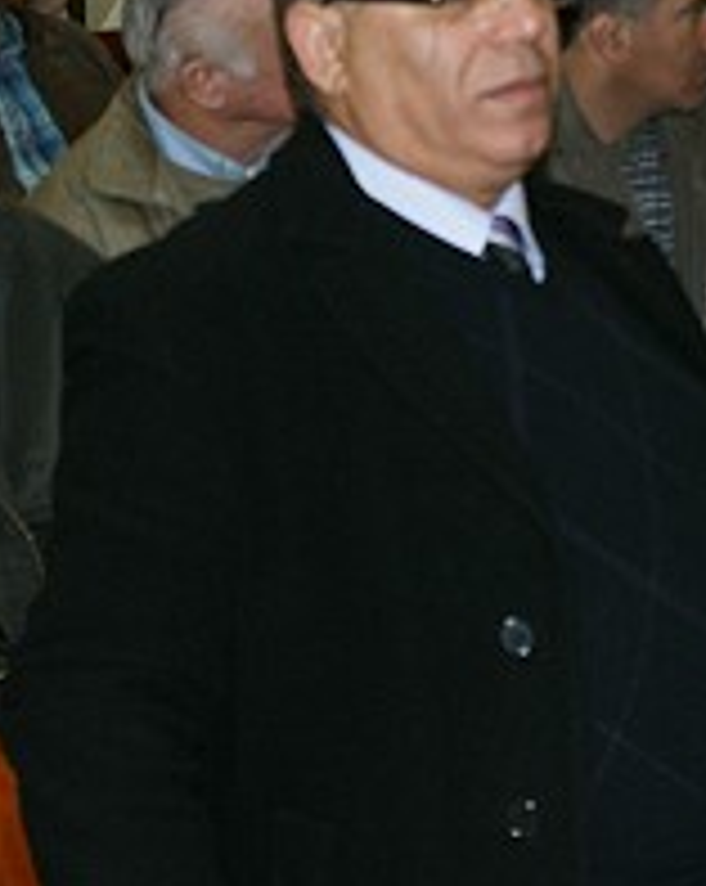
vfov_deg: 20.6
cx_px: 360
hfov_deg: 16.5
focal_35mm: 93
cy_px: 349
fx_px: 2435
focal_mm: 26
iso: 400
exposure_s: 1/60
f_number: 5.6
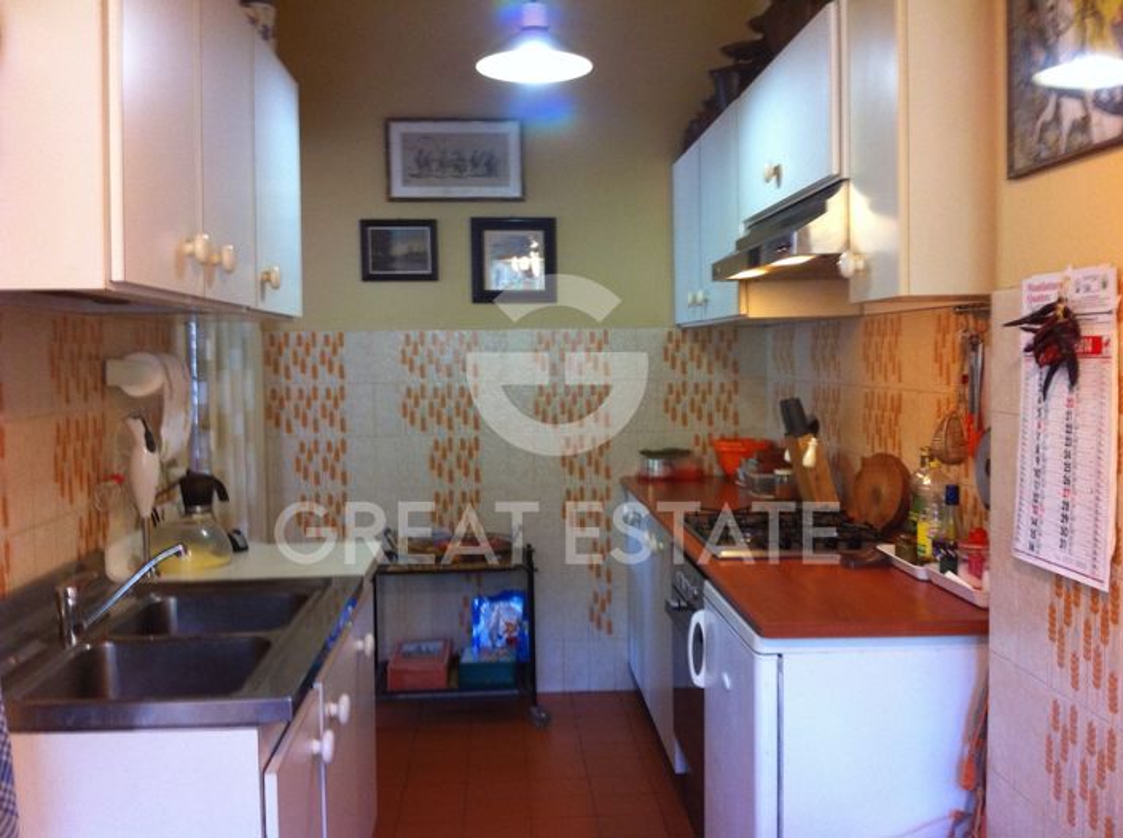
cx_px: 562
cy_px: 419
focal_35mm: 35
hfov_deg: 52.7
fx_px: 1133
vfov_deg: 40.6
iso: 160
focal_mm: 3.85
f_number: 2.8
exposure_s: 1/15
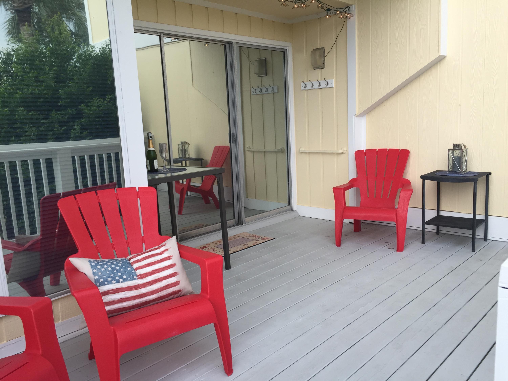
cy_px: 190
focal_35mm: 29
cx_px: 254
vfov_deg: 48.2
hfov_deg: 61.7
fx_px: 426
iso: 32
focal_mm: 4.15
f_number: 2.2
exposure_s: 1/120
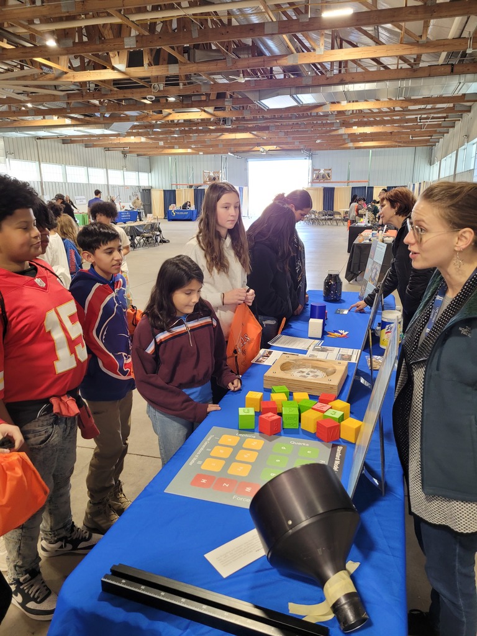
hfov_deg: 53.1
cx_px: 238
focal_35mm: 26
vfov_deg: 67.3
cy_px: 318
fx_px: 478
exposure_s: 1/40
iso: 200
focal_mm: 5.4
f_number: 1.8
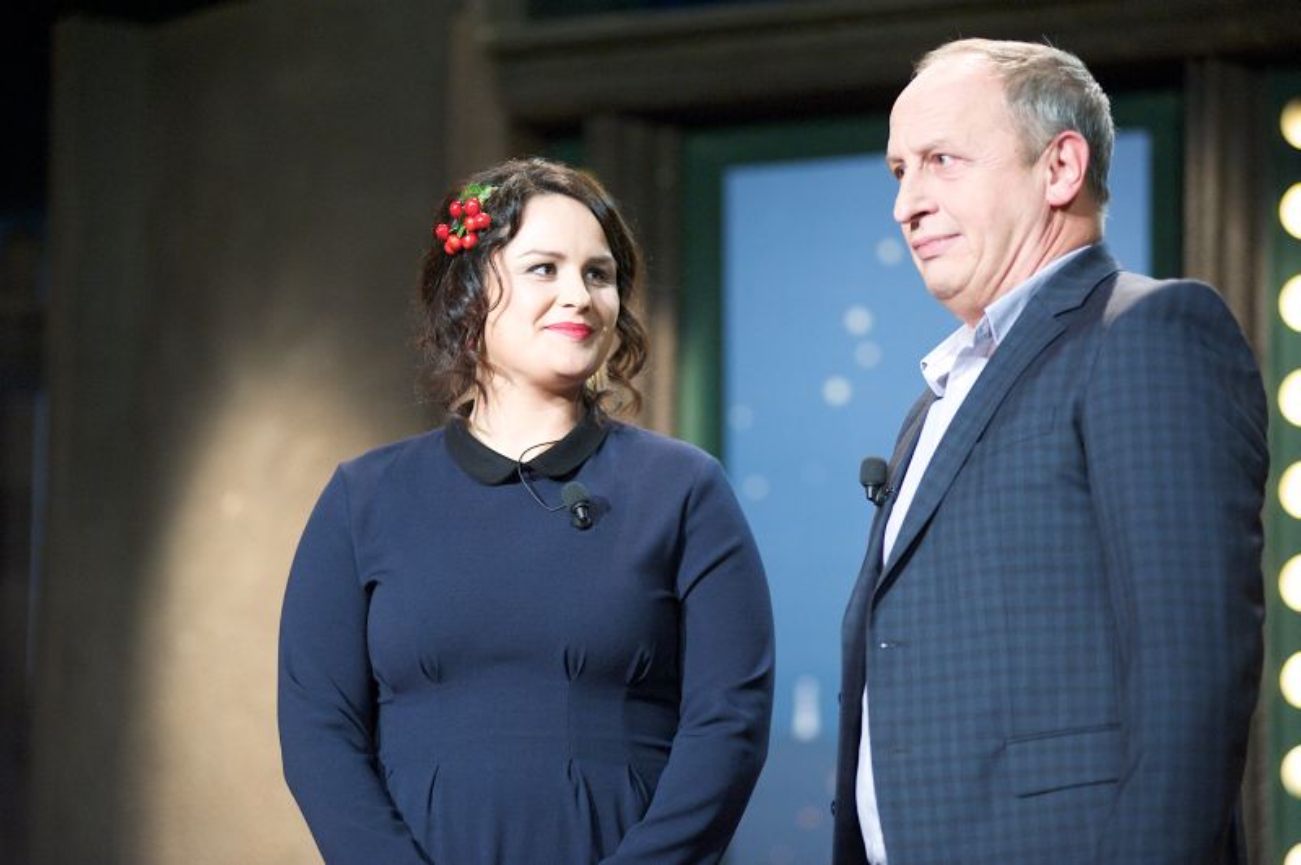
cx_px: 650
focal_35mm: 125
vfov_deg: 10.9
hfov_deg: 16.4
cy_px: 432
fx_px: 4514
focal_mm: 125
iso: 4000
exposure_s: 1/125
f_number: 2.8
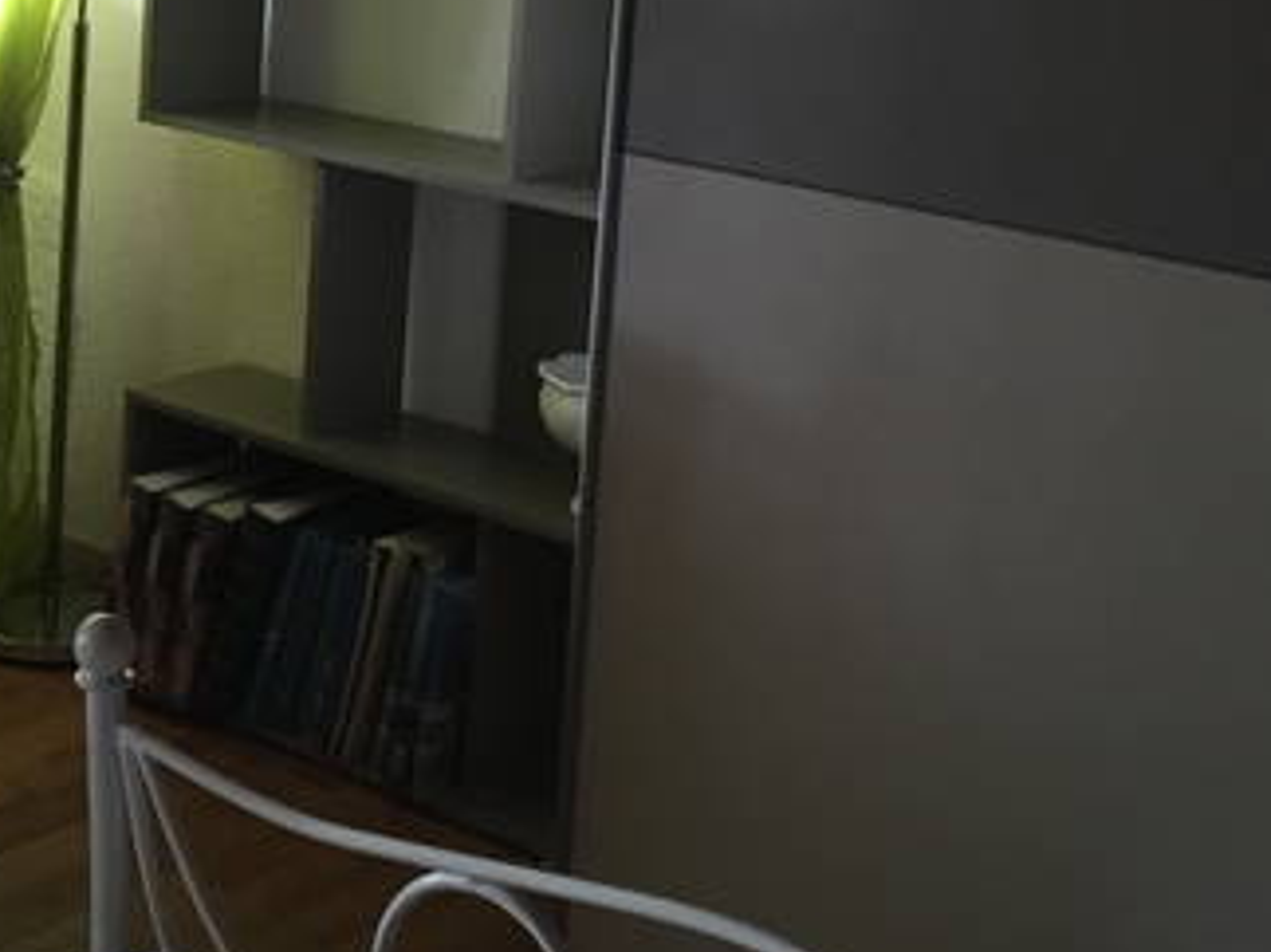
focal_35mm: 71
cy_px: 31
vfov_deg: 20.2
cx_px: 47
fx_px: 2606
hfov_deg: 26.2
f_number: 2.2
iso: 160
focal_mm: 4.15
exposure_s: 1/33
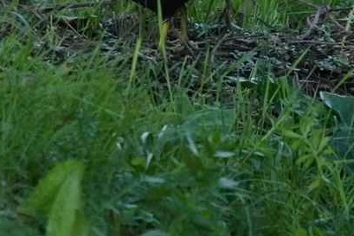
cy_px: -83
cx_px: 98
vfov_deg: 0.5
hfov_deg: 0.8
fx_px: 25987
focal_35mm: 2642
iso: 6400
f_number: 9
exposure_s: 1/1600
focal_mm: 600
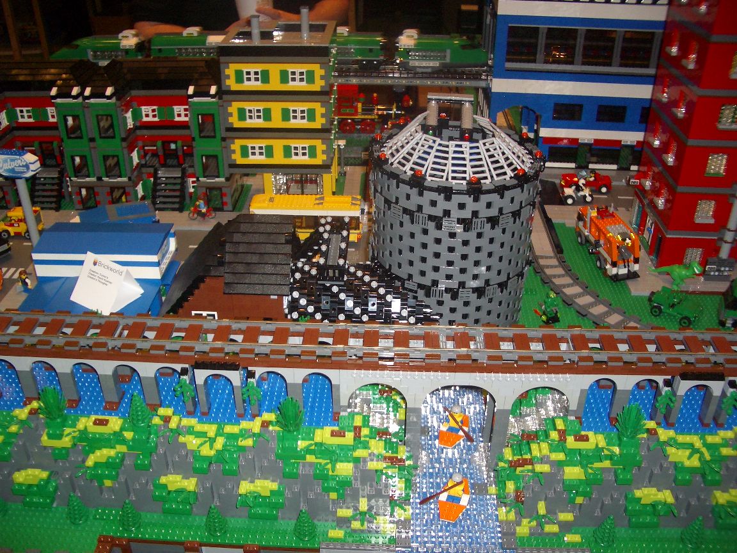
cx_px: 368
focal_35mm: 35
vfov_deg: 40.7
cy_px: 276
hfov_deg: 52.6
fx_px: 745
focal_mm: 5.8
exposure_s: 1/60
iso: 100
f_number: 2.6
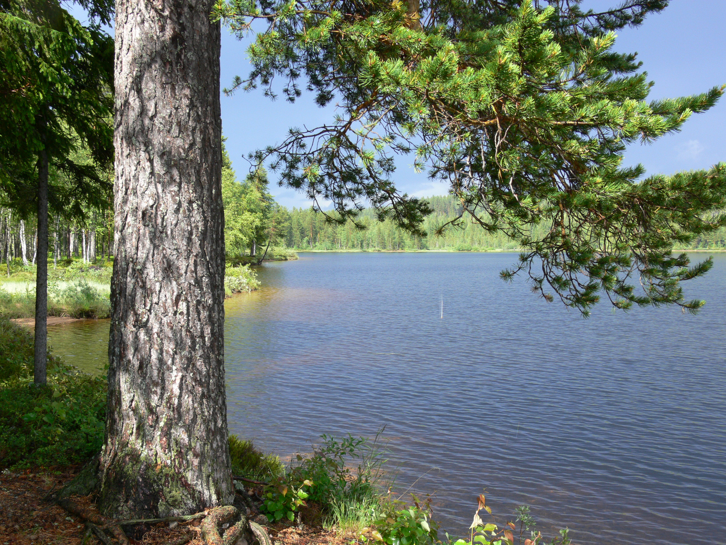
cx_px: 363
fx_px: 944
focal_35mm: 45
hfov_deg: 42.1
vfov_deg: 32.2
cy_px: 272
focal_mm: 9.5
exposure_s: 1/100
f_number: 5
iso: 80
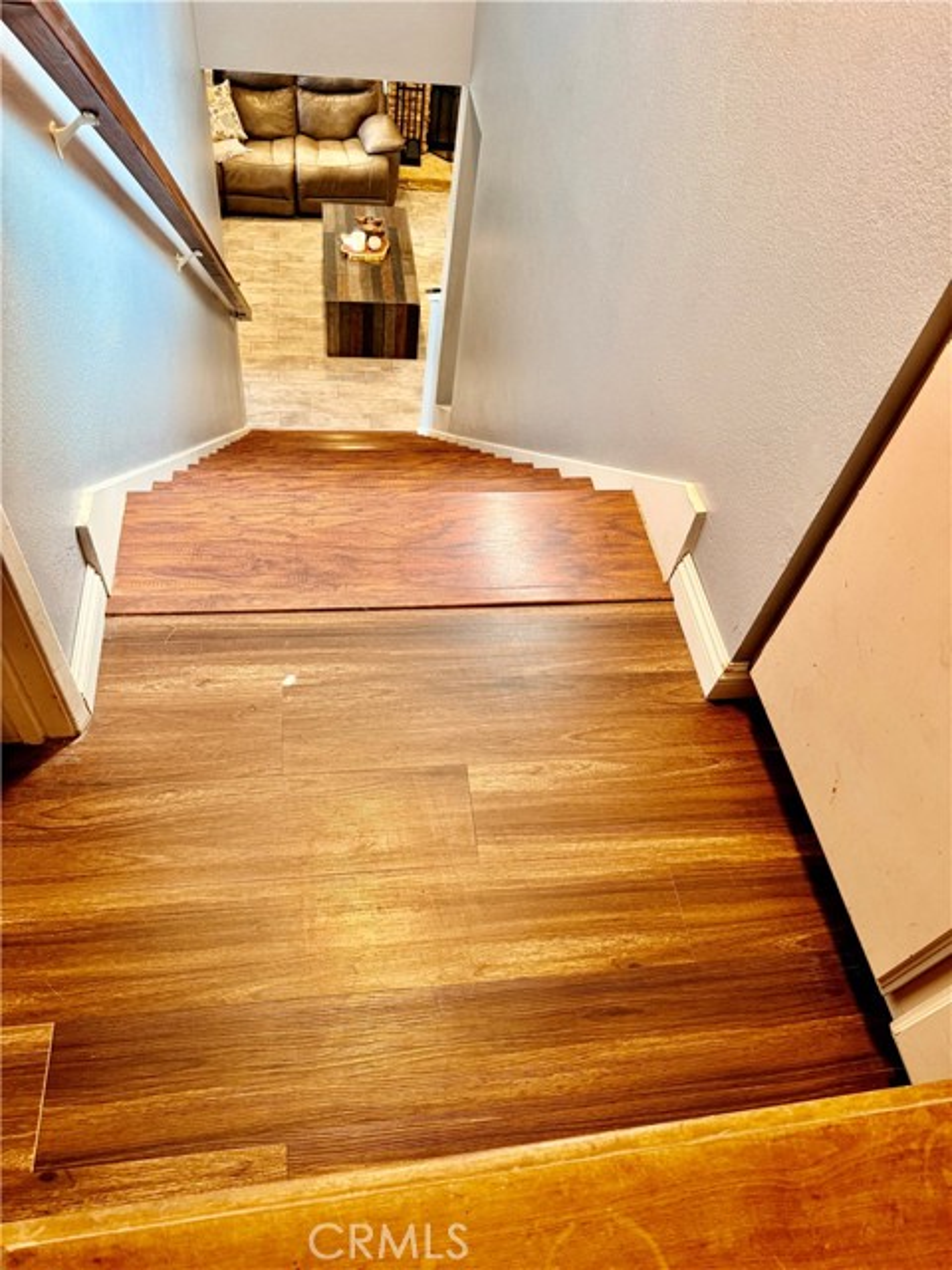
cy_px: 635
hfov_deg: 56.8
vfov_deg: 71.6
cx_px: 476
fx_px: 880
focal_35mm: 24
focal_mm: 6.76
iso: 250
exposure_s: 1/60
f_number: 1.78
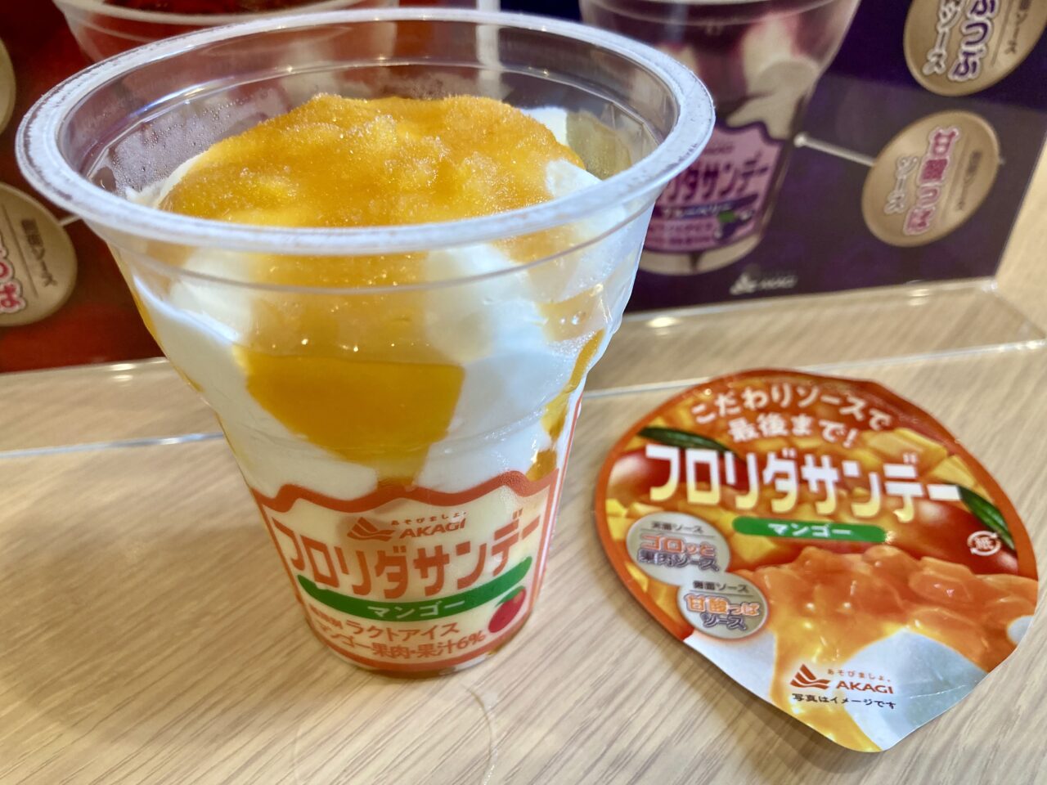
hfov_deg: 63.4
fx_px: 847
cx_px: 524
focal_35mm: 28
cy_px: 392
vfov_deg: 49.7
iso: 80
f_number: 1.8
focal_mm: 3.99
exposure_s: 1/60
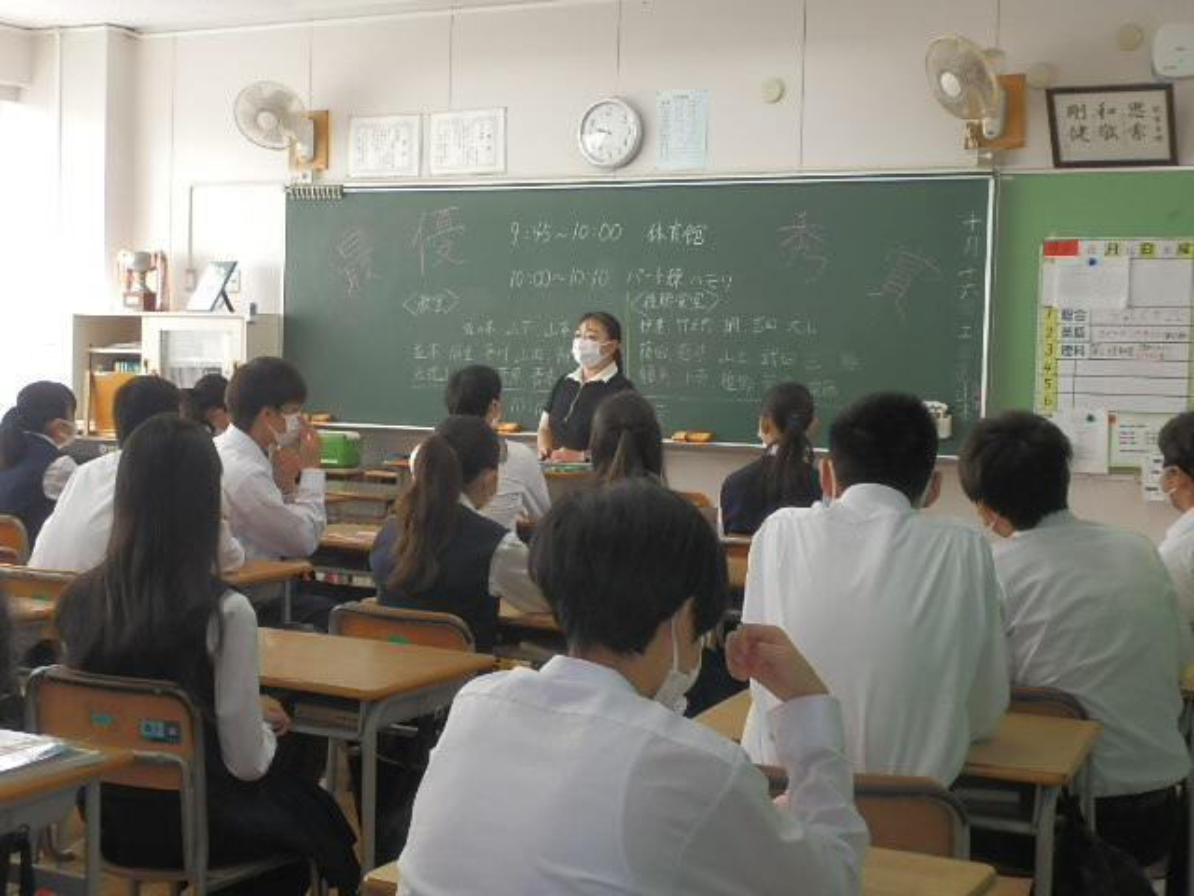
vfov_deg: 28.6
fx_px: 1759
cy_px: 448
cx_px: 597
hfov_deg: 37.5
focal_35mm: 51
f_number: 4.3
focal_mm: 9.2
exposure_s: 1/50
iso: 100
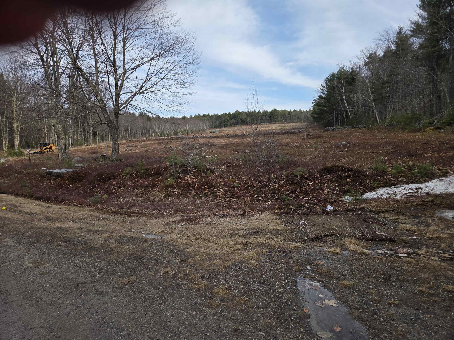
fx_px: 302
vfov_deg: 58.9
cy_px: 170
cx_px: 227
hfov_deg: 73.9
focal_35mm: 23
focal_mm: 5.4
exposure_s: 1/2600
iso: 80
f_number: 1.8
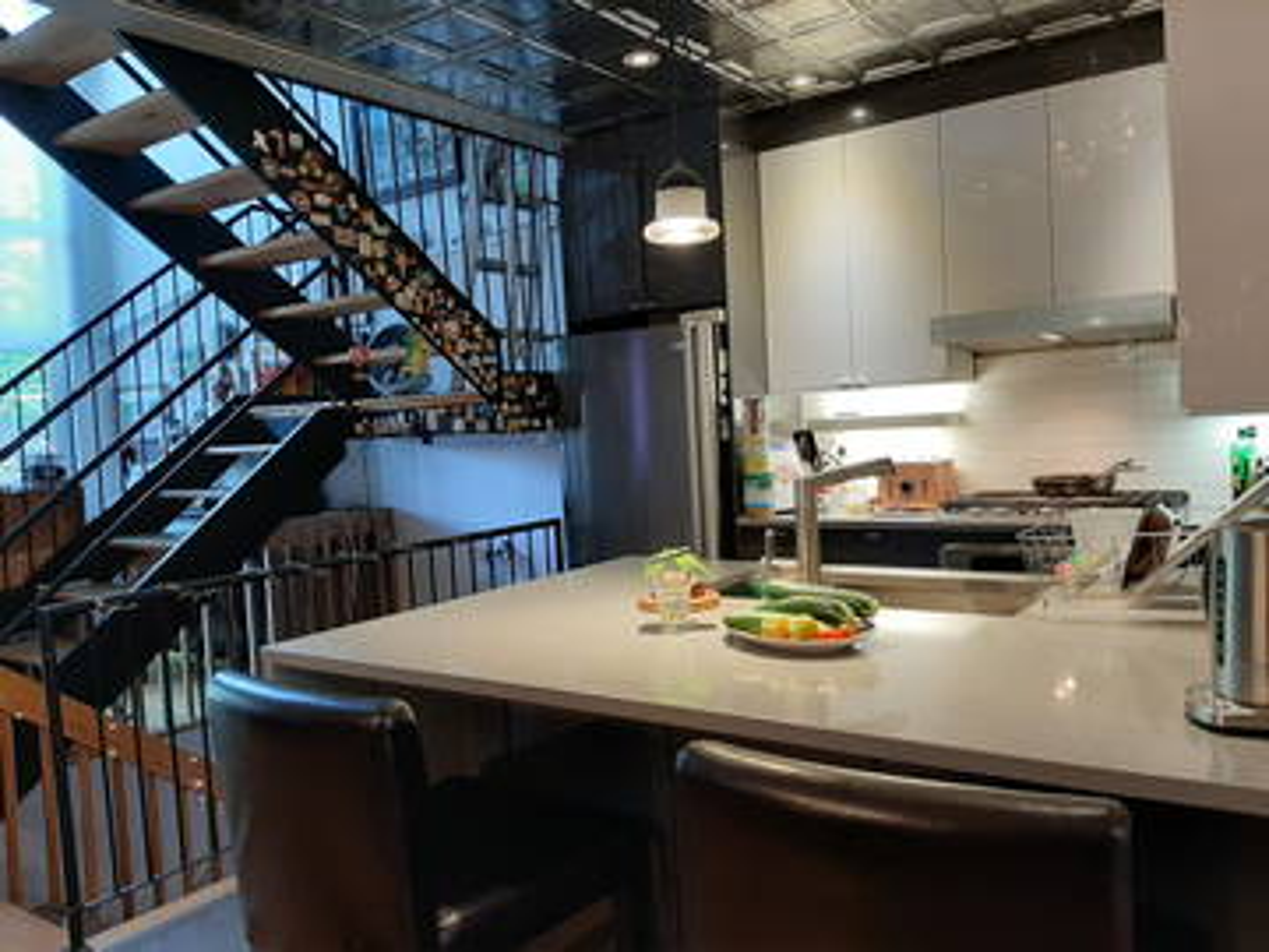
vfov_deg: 53.1
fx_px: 953
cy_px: 476
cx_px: 634
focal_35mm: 26
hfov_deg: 67.3
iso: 200
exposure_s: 1/60
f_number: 1.7
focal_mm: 3.93
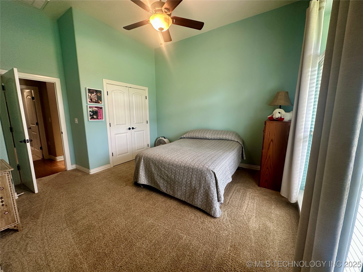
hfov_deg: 102.1
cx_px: 182
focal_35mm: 14
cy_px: 136
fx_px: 147
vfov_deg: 85.7
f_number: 2.2
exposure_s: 1/60
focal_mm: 2.22
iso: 250
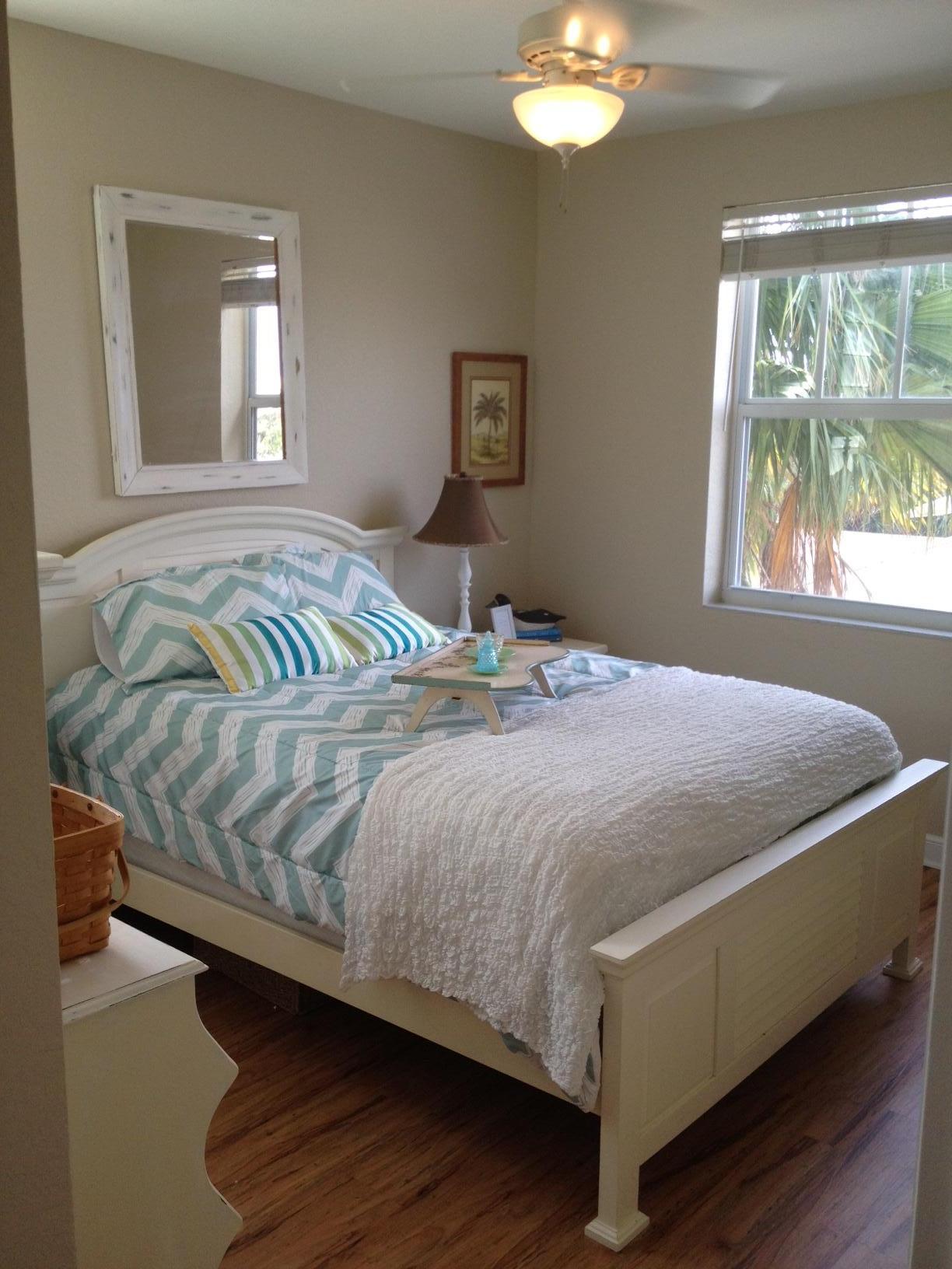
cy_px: 634
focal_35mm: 35
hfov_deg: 40.7
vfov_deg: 52.6
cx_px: 476
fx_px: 1283
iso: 100
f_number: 2.4
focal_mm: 4.28
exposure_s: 1/120
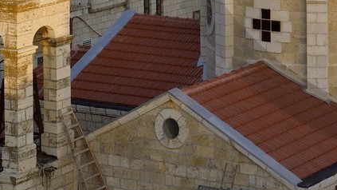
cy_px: -170
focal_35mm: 178
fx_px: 1591
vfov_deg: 6.6
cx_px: 459
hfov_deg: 11.7
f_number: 13
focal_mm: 45
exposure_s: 1/200
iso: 400
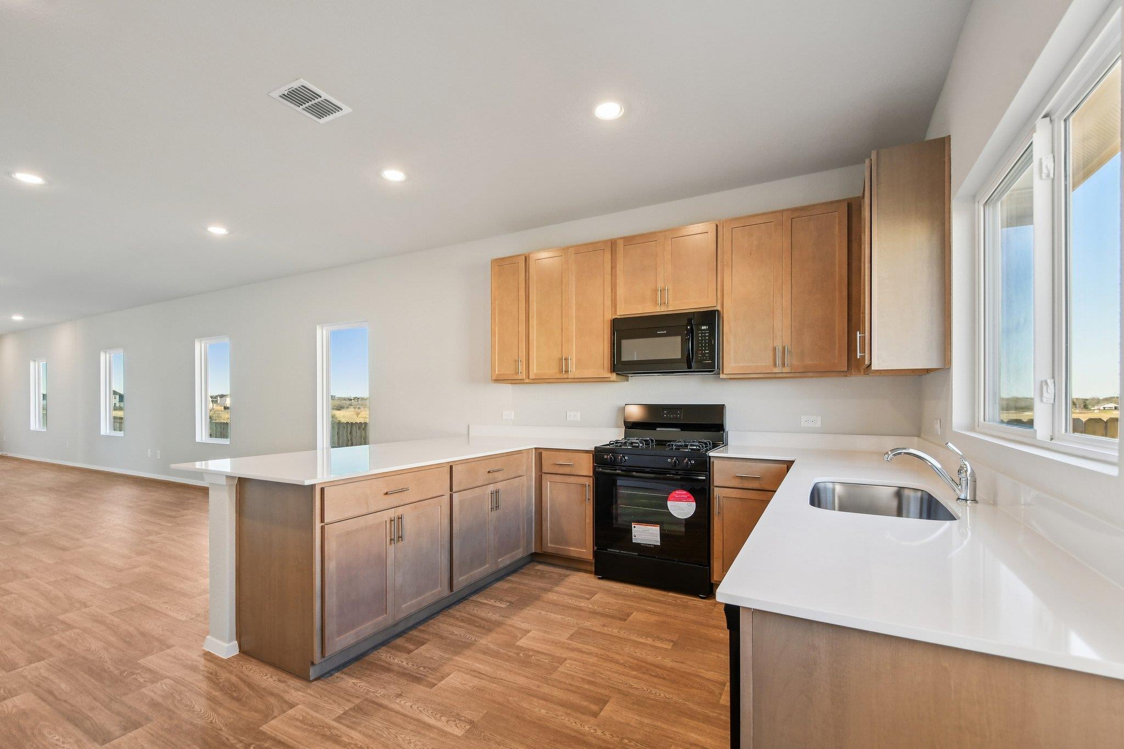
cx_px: 562
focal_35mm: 15
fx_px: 468
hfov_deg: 100.4
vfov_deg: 77.3
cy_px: 374
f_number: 8
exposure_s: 1/60
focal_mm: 10
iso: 400
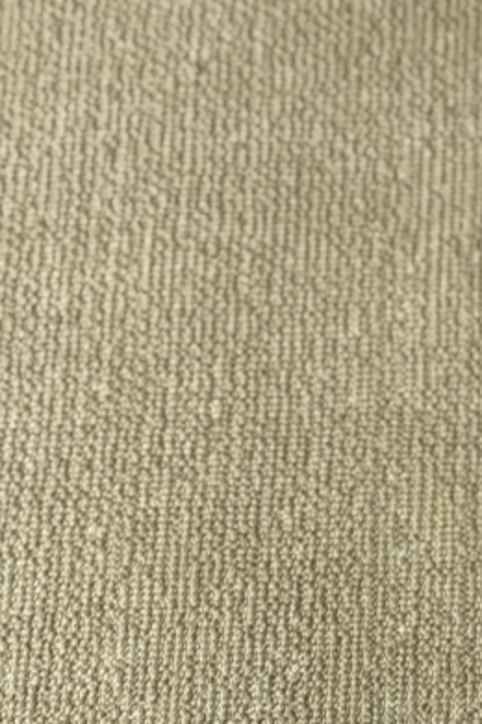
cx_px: 849
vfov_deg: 10.9
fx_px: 3702
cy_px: -241
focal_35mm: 184
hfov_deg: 7.3
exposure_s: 1/108
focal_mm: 6.76
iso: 100
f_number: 1.78
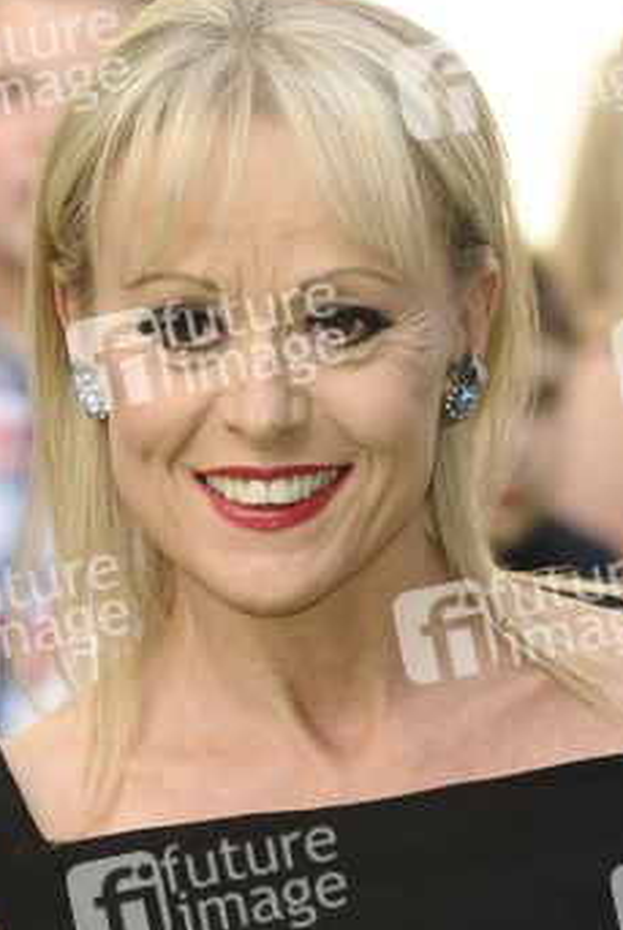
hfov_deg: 4.5
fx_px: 7934
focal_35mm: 307
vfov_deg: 6.7
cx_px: 287
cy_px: 484
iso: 320
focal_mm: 175
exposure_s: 1/250
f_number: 5.6
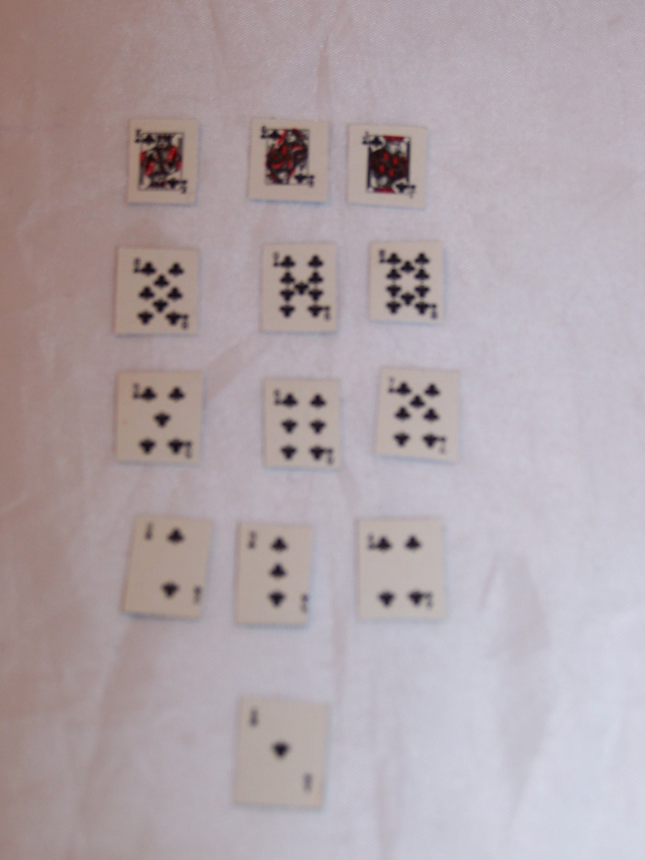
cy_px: 430
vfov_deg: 20.9
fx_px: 2335
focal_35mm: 94
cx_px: 322
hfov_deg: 15.7
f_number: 3.2
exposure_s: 1/90
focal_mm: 15.6
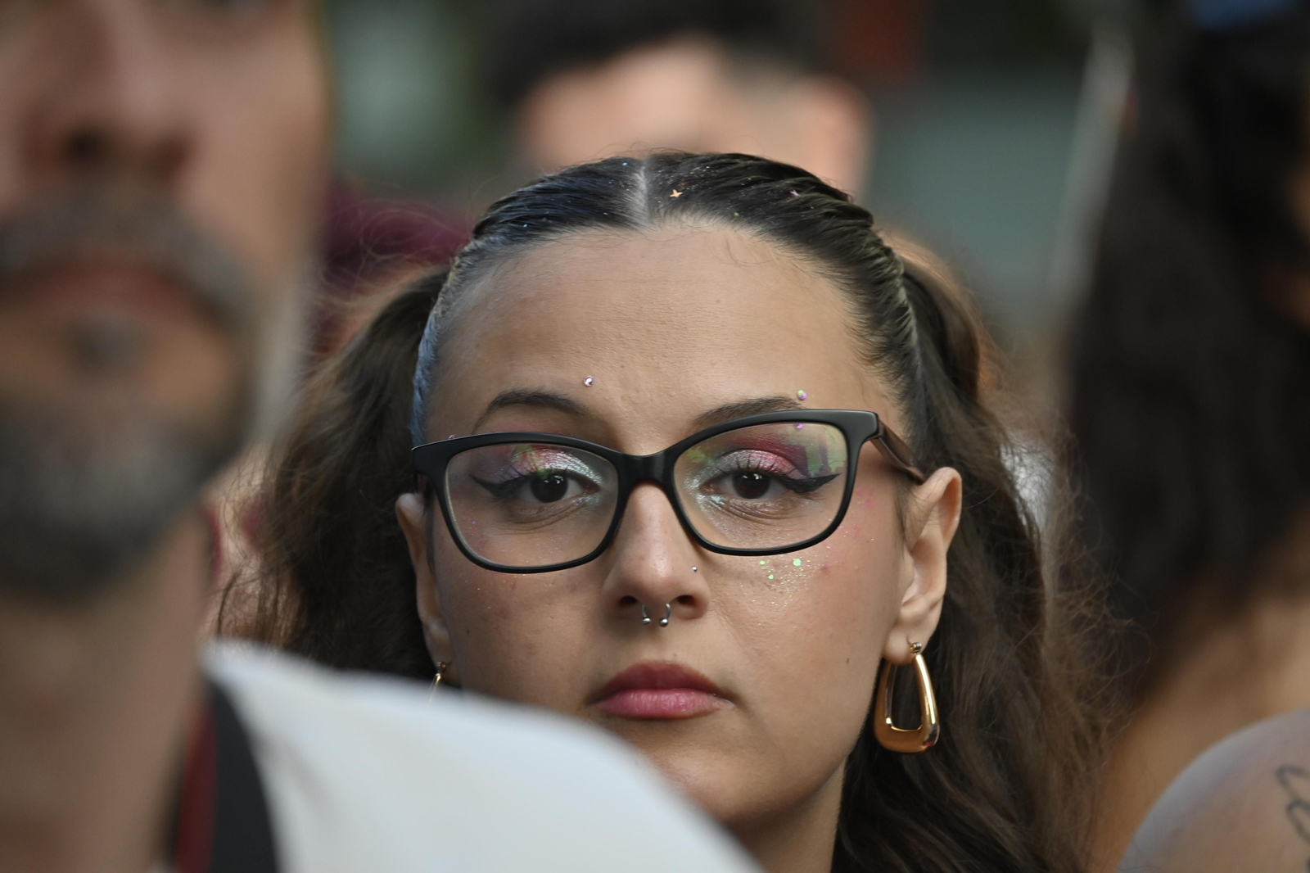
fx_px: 12551
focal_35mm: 345
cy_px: 436
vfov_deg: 4.0
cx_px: 655
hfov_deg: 6.0
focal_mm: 230
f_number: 6
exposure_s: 1/320
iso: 500
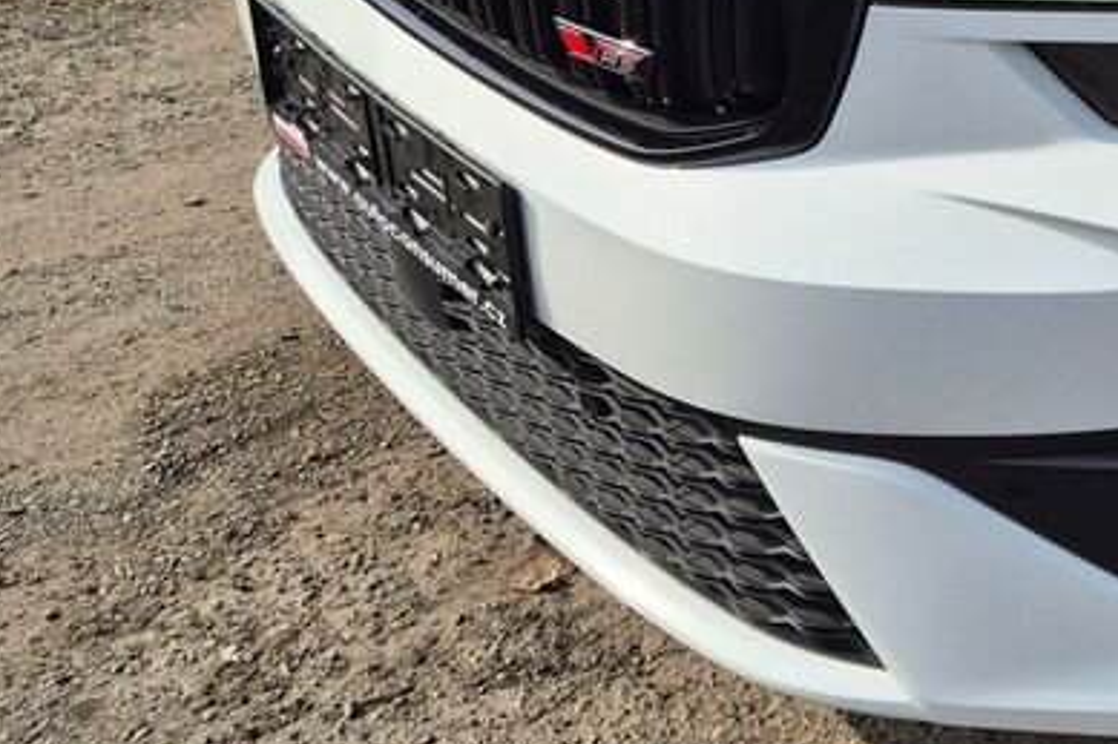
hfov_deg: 26.9
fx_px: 1956
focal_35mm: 63
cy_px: -86
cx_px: 1449
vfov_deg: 20.5
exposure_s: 1/1940
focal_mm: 5.4
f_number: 1.8
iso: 25
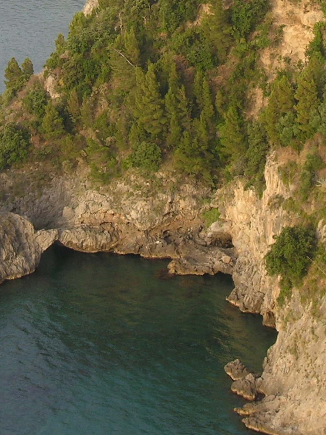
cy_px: 17
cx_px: 179
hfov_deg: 10.1
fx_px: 1846
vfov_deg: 13.3
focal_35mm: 147
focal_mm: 11.5
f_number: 4.3
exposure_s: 1/108
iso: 50
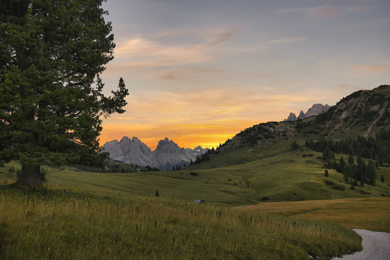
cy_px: 130
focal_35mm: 50
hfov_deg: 39.6
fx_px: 542
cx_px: 195
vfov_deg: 27.0
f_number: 4
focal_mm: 50
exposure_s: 1/30
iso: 100
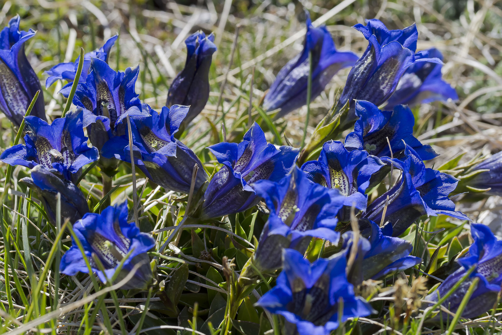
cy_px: 168
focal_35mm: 158
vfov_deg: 8.7
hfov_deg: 13.0
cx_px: 251
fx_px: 2196
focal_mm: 105
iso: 320
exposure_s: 1/200
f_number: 13
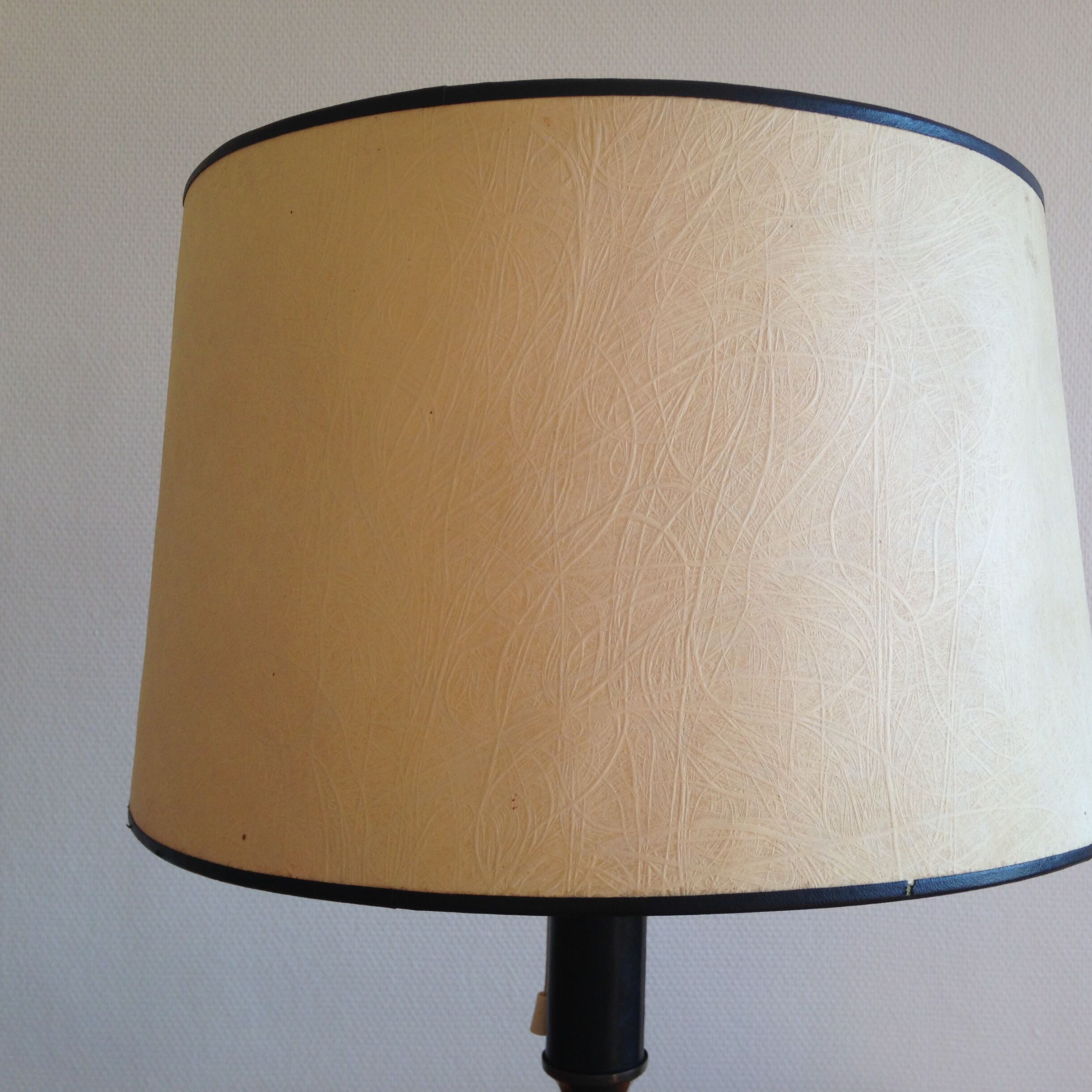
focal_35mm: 39
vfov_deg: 42.8
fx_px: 1392
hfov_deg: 42.6
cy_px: 547
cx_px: 651
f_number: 2.4
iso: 50
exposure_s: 1/142
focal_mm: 4.12
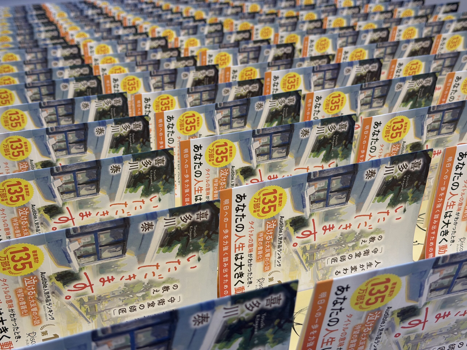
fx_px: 648
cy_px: 175
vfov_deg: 30.3
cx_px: 234
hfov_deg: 39.7
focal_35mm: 48
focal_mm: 6.76
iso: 50
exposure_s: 1/120
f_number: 1.78
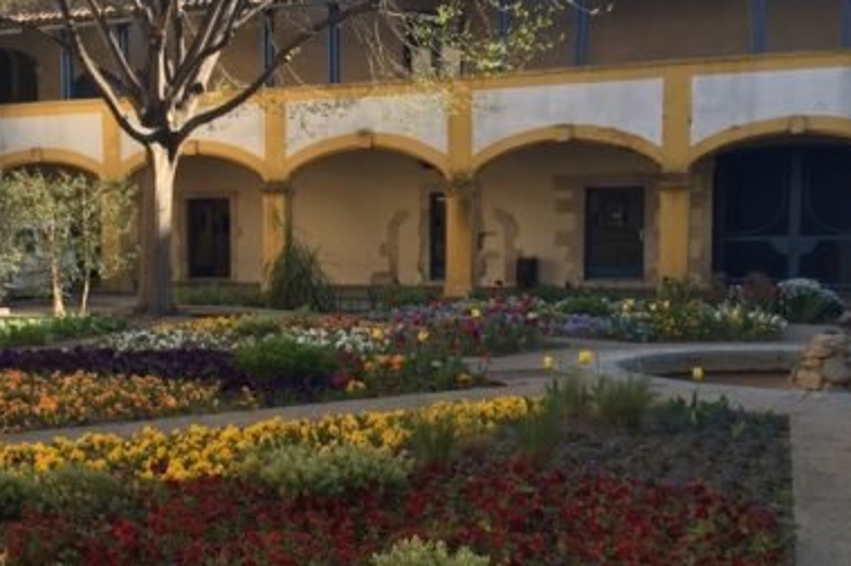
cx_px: 166
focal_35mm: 51
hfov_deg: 37.5
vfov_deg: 26.4
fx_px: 1205
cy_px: 335
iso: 32
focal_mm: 4.15
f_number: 2.2
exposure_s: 1/444
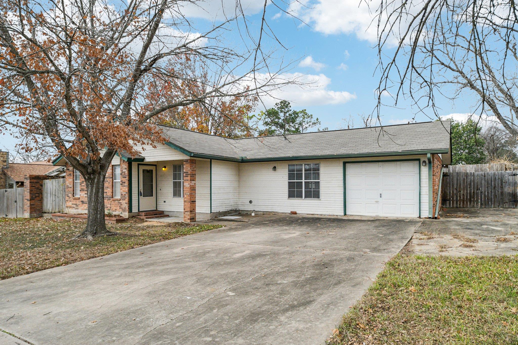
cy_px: 172
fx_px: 317
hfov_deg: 78.6
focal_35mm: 22
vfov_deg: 57.2
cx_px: 259
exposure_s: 1/800
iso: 400
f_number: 8
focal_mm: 15
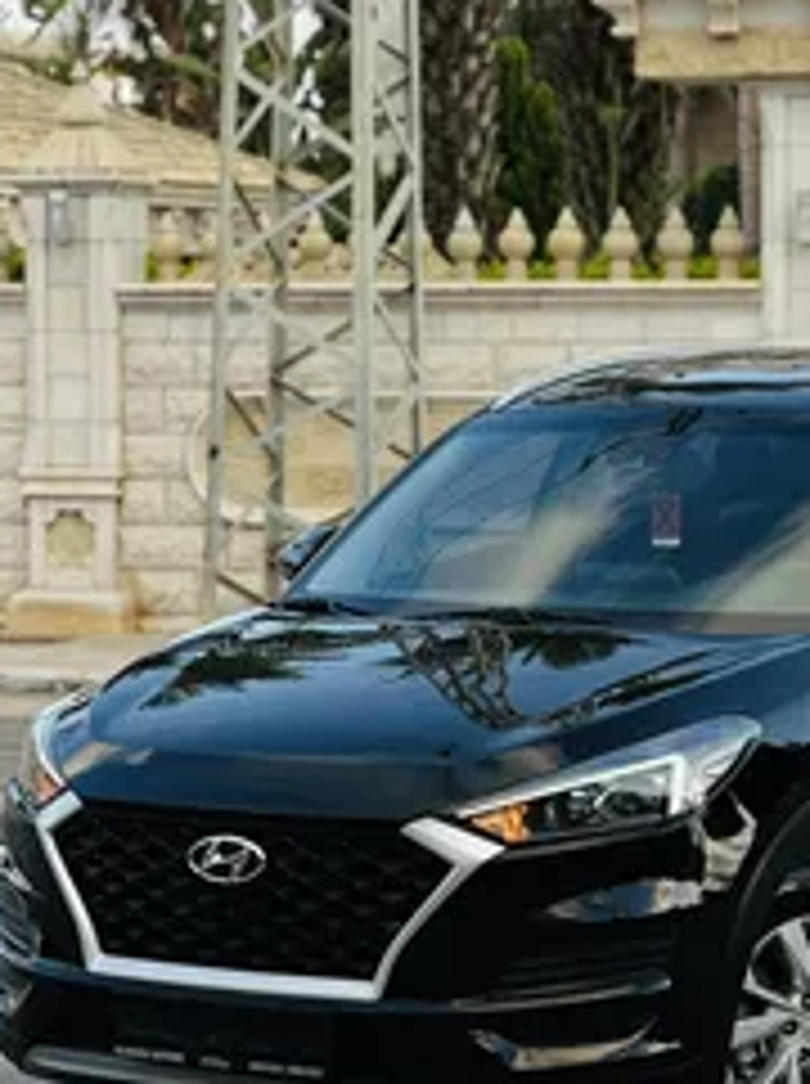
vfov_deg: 15.4
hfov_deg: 11.5
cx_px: 621
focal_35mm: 128
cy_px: 454
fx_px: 4004
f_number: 2.8
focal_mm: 9
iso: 40
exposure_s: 1/121
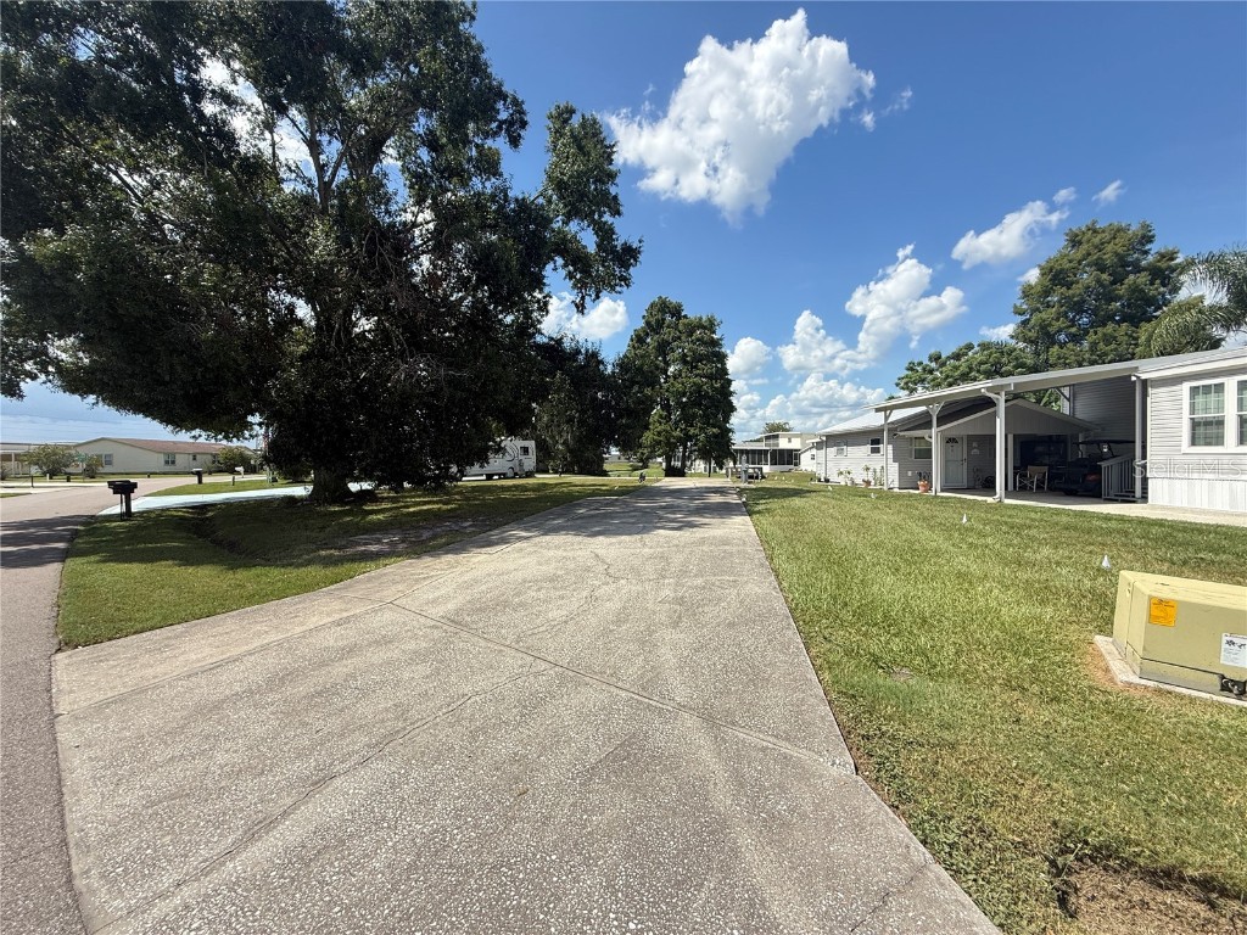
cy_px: 468
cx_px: 624
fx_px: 504
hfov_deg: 102.1
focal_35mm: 14
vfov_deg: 85.7
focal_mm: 2.22
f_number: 2.2
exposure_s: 1/1399
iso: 50
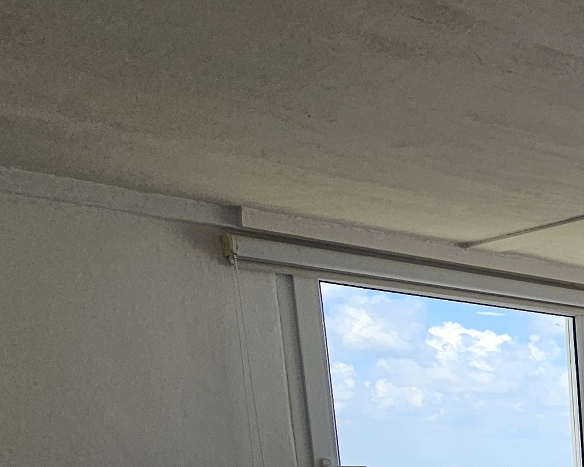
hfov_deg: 23.5
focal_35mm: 50
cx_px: 1000
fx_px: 864
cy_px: 637
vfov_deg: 25.3
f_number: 2.2
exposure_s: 1/392
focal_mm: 2.2
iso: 50
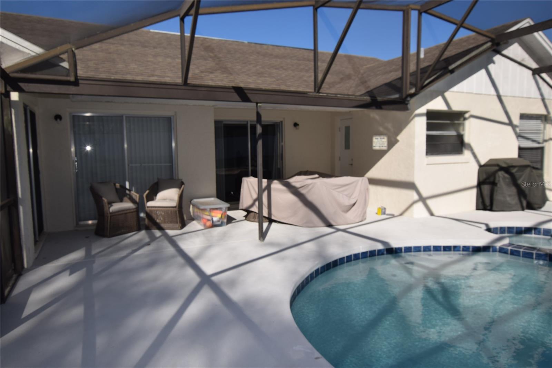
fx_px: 368
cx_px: 276
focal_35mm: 24
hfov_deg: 73.8
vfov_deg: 53.1
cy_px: 184
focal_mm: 16
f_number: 9
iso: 100
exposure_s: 1/200
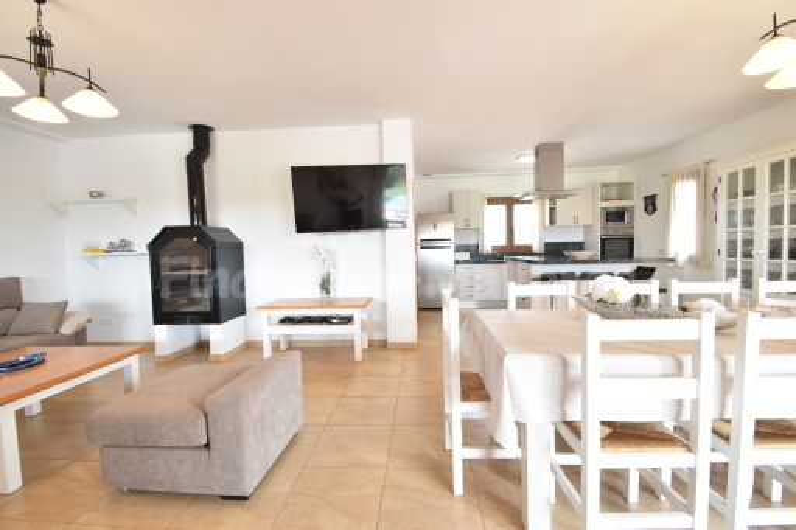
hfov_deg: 100.4
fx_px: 332
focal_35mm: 15
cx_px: 398
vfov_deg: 77.3
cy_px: 265
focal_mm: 10
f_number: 6.3
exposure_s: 1/6
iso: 100
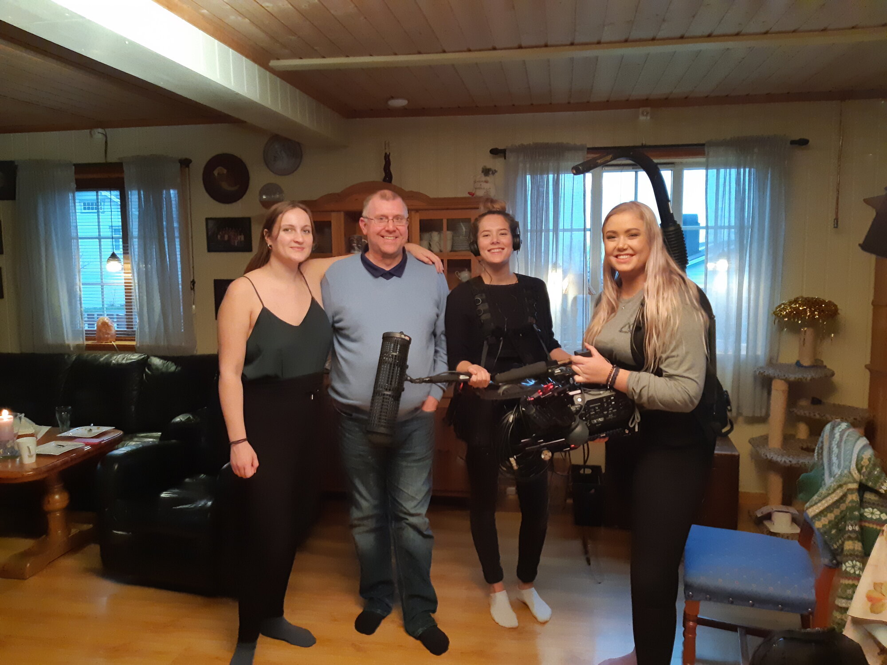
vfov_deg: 53.1
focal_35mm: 26
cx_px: 444
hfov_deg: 67.3
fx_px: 666
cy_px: 332
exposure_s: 1/25
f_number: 1.7
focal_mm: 3.93
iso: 320
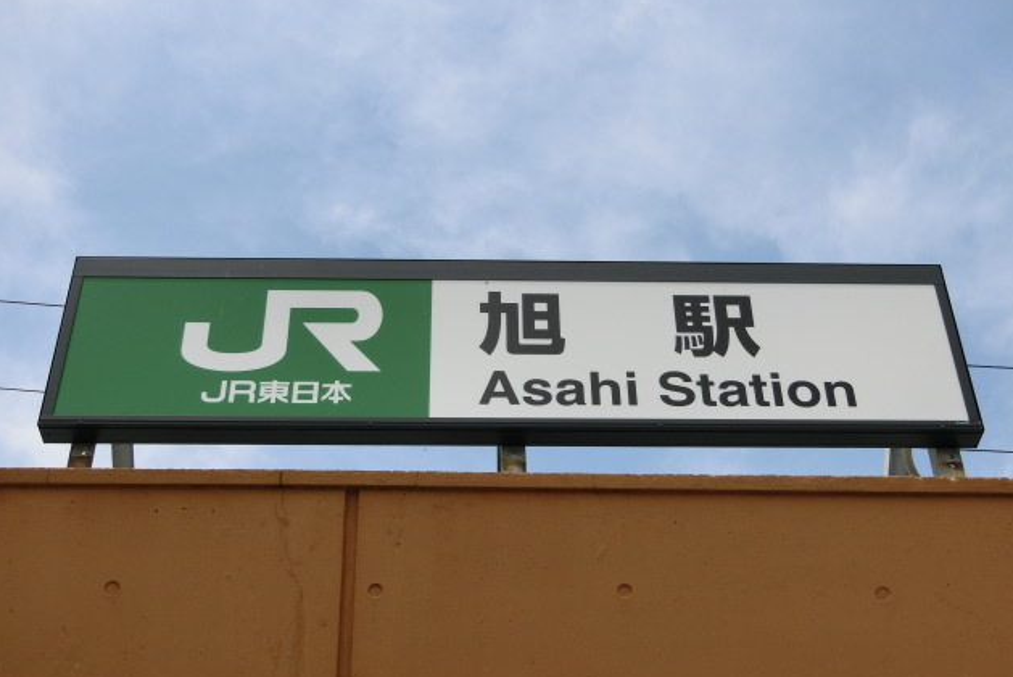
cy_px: 351
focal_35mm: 55
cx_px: 509
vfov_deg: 24.6
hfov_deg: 36.2
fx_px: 1548
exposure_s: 1/250
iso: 80
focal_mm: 9.3
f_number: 9.4
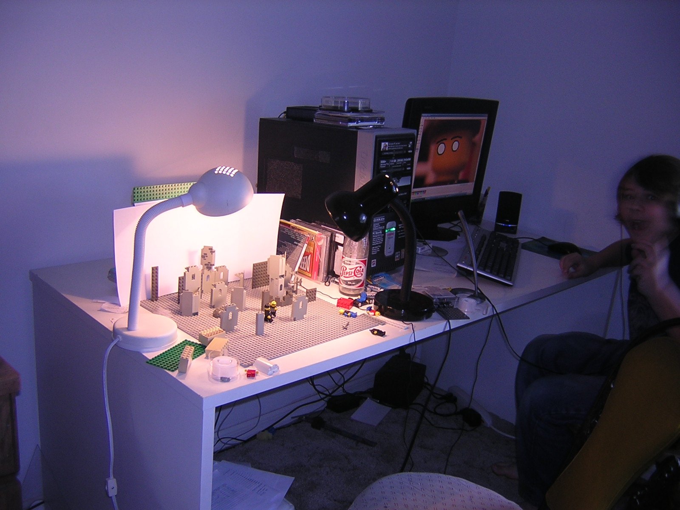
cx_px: 340
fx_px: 707
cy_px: 255
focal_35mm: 36
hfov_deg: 51.4
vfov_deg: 39.7
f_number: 2.6
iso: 100
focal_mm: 4.7
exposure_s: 1/30
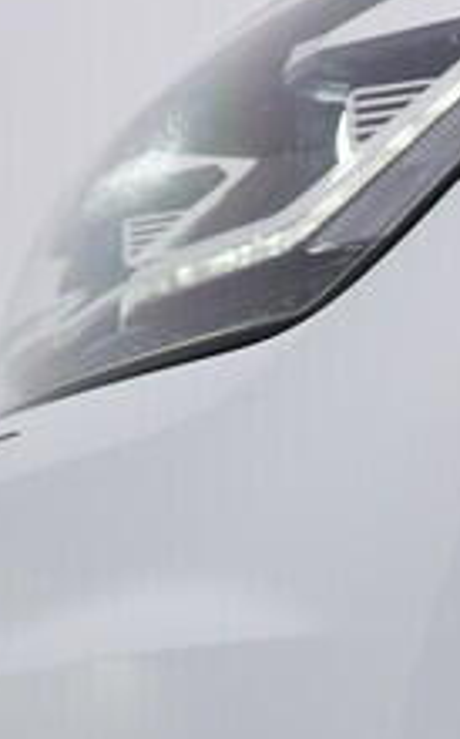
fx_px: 3439
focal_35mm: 171
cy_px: 909
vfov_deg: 12.0
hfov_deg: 6.8
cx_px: 1451
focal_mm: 24
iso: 125
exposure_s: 1/100
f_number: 4.5
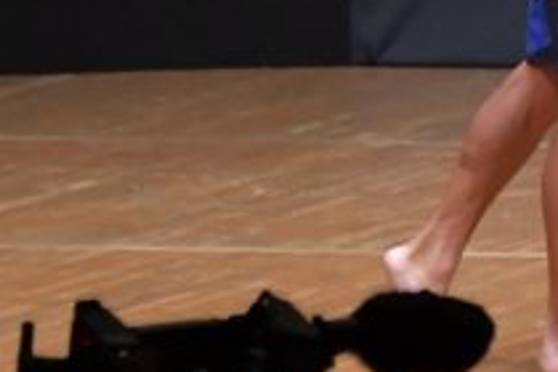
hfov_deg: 2.1
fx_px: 15452
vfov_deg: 1.4
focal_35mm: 997
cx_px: 897
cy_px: -159
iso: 6400
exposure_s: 1/400
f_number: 5.6
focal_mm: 180
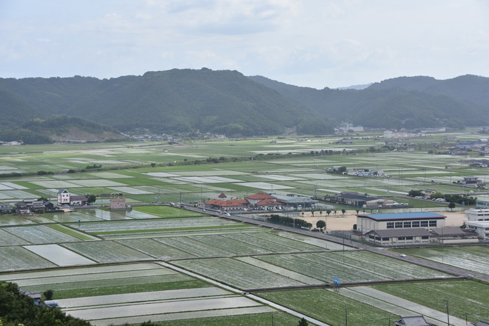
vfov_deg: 17.5
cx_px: 244
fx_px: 1059
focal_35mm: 78
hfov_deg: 26.0
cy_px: 163
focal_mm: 52
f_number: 8
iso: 180
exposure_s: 1/500
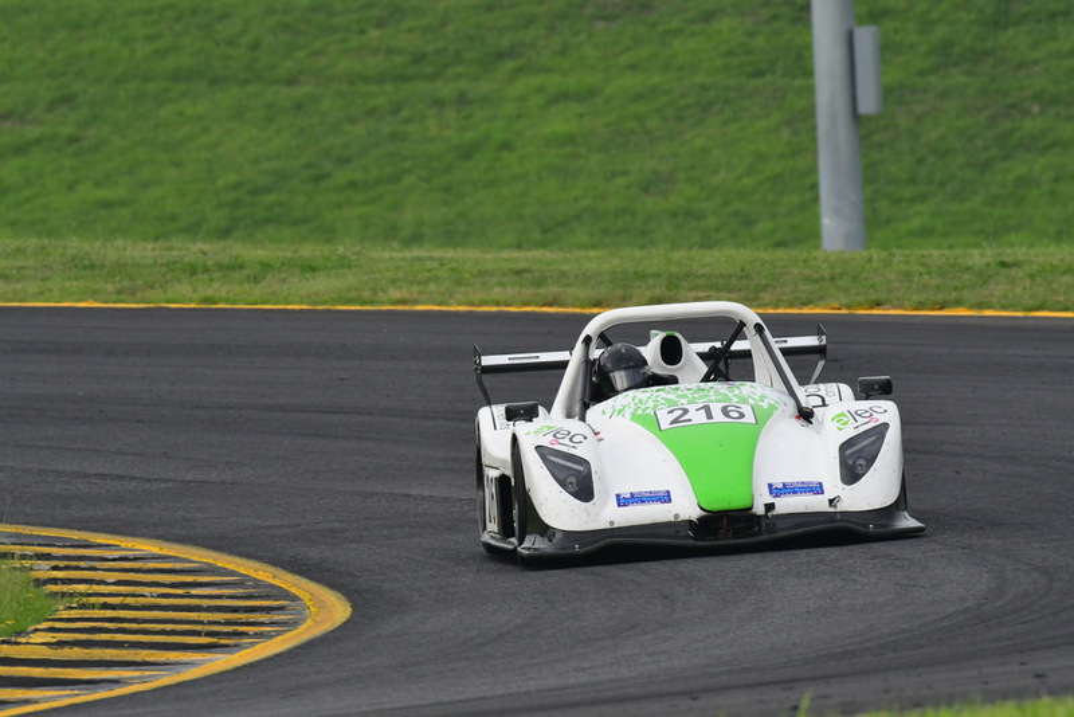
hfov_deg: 2.7
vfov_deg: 1.8
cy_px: 358
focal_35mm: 750
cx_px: 537
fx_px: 22382
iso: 1250
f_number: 11
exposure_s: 1/640
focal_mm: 500
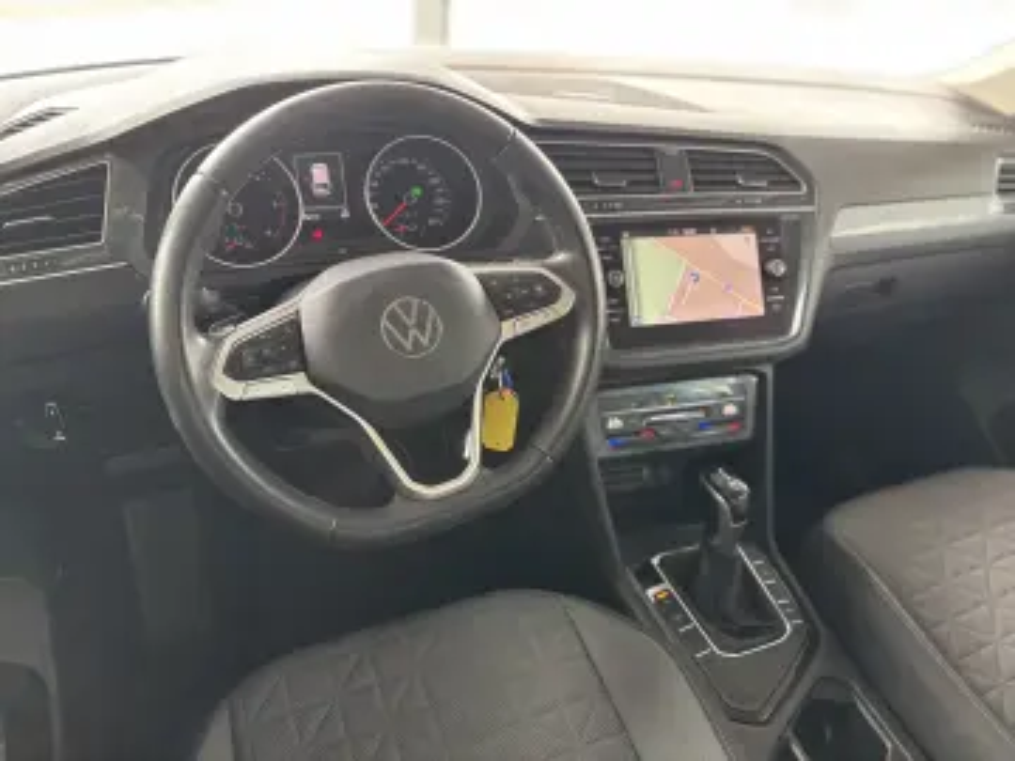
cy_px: 380
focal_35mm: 26
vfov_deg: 53.1
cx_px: 508
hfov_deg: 67.3
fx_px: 762
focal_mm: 5.96
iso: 200
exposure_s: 1/56
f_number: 1.6
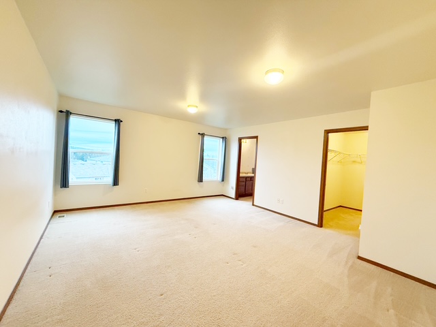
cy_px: 164
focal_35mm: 14
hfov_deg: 102.1
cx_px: 218
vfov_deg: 85.7
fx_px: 176
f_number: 2.2
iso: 400
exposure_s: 1/120
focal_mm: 2.22
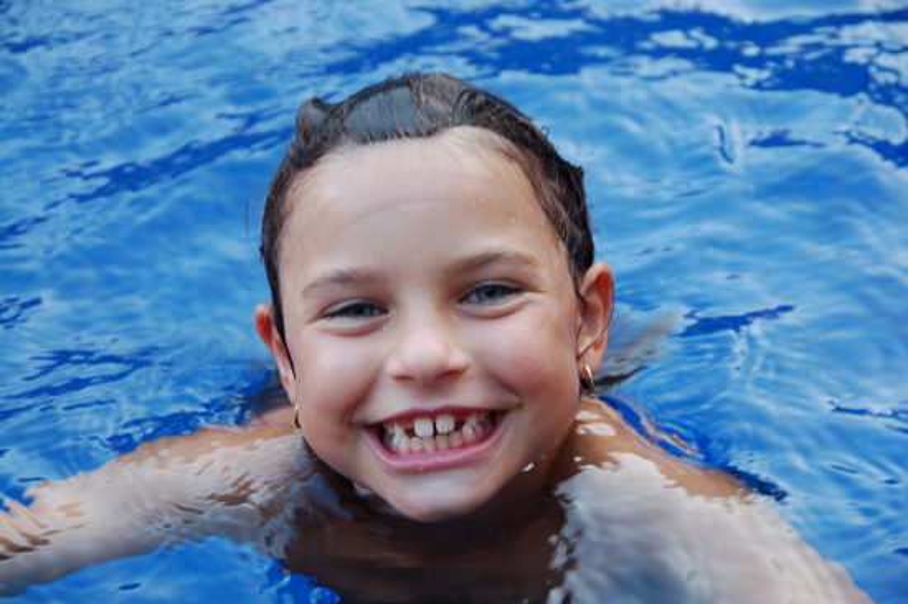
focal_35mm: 120
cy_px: 302
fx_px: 3025
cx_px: 454
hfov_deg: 17.1
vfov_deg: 11.4
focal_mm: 80
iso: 800
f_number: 5.3
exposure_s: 1/100
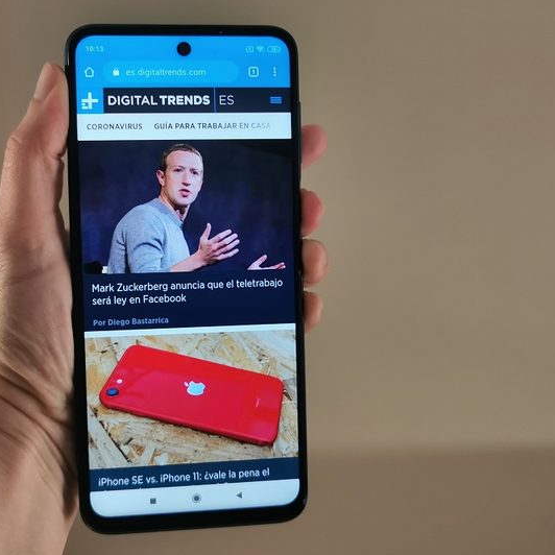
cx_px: 236
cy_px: 280
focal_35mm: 49
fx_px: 889
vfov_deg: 34.7
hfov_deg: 34.6
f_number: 1.6
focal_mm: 5.56
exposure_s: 1/50
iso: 200
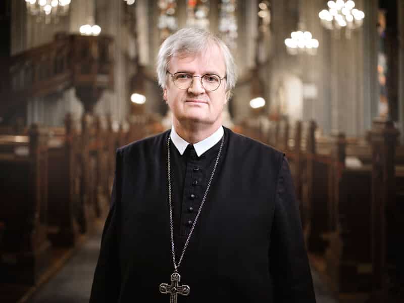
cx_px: 202
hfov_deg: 38.2
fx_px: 584
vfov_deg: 29.1
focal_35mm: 50
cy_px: 152
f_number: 2.8
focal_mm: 63
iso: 1250
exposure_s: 1/80
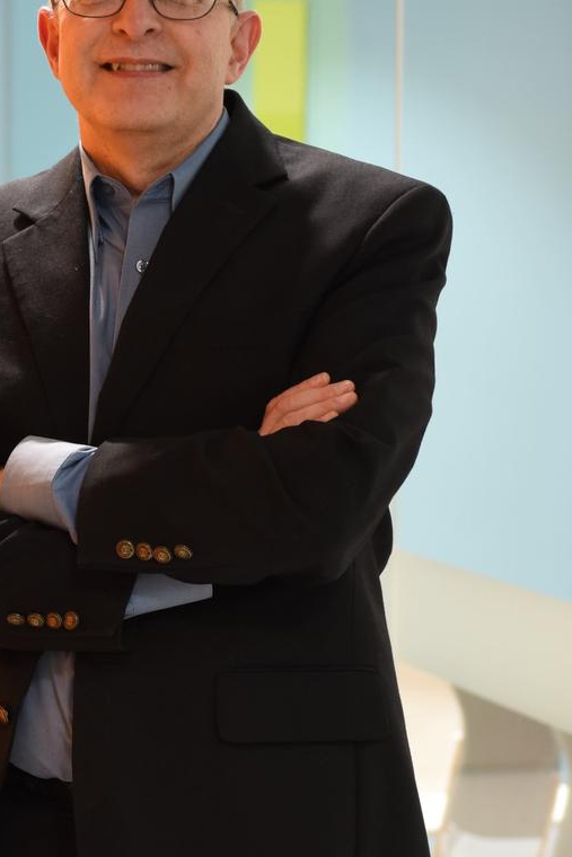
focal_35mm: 126
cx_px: 331
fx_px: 3001
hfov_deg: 10.9
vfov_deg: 16.3
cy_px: 478
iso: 400
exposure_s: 1/15
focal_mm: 56
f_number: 3.5
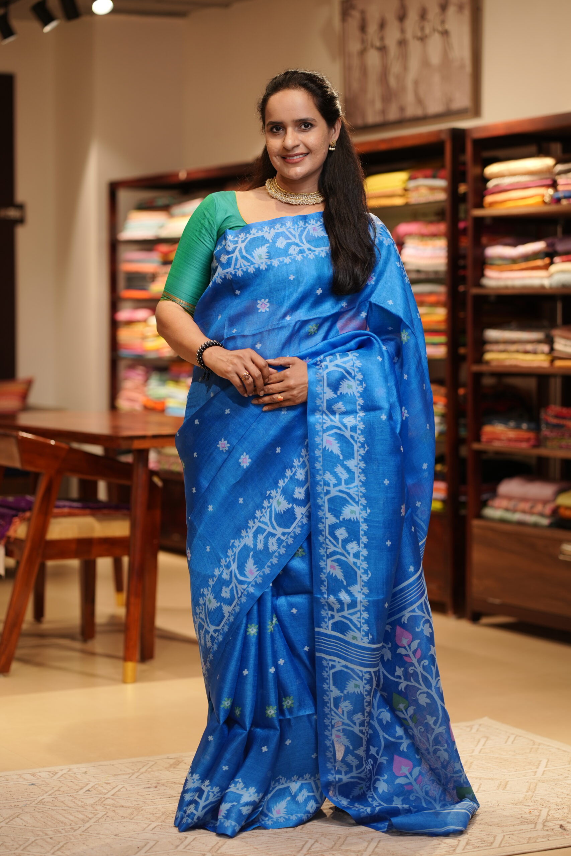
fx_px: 2022
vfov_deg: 23.9
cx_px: 286
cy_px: 428
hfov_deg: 16.1
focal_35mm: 85
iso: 200
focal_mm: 85
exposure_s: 1/100
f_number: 2.5
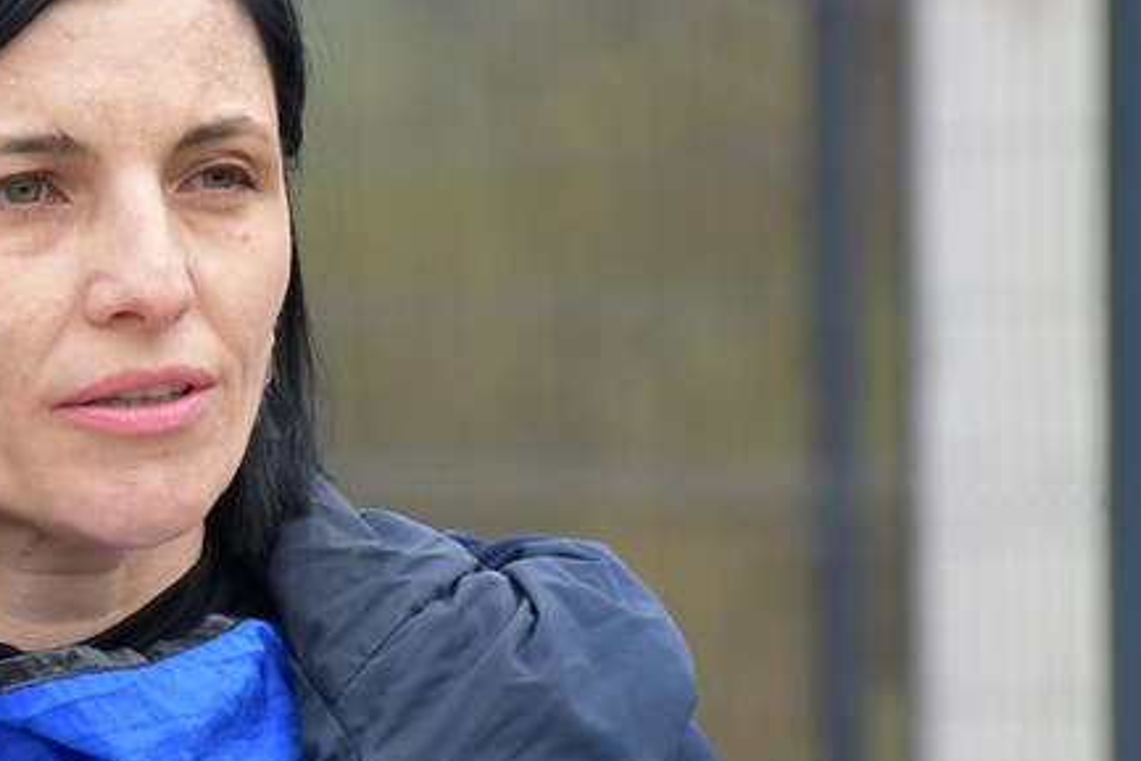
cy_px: 541
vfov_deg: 2.8
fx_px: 15757
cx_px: 264
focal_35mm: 497
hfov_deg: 4.1
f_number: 5.6
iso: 800
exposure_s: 1/800
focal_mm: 140
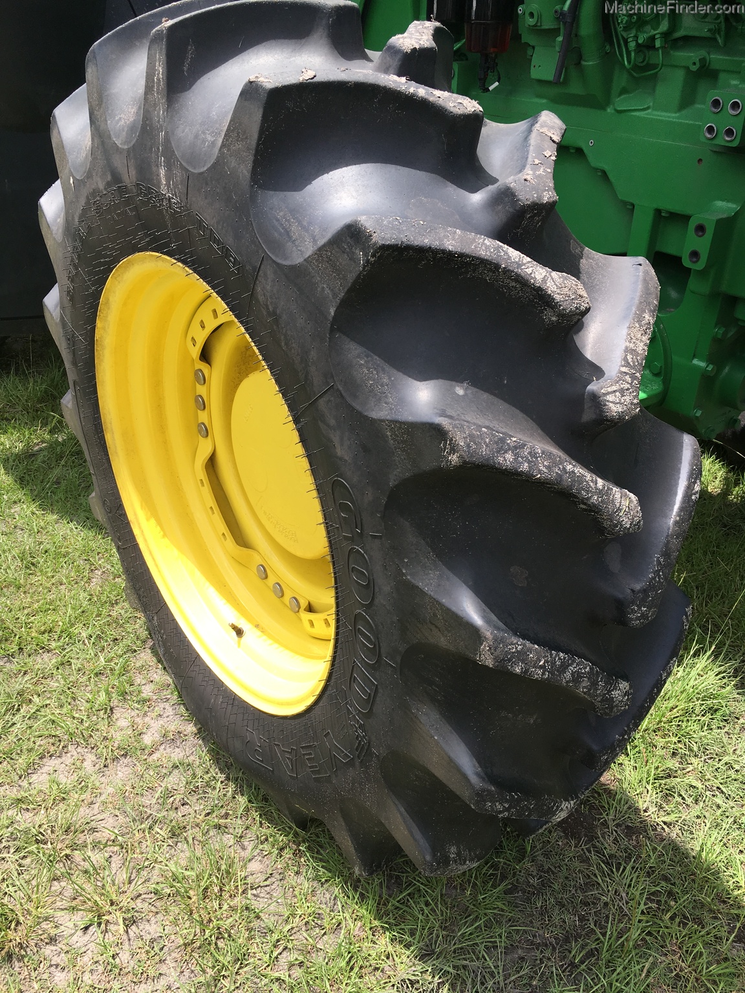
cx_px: 372
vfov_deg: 61.7
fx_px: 832
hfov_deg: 48.2
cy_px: 496
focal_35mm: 29
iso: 25
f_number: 2.2
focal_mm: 4.15
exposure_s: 1/641
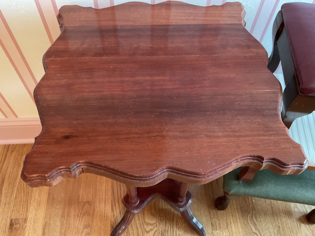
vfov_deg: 48.2
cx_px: 158
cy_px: 118
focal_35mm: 29
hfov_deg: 61.7
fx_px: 264
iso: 320
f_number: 1.8
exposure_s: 1/30
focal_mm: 3
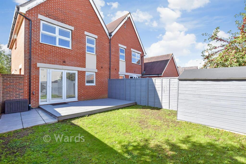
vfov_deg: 77.3
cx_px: 123
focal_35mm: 15
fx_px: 103
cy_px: 82
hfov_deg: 100.4
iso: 320
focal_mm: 10
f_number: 8
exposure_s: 1/320
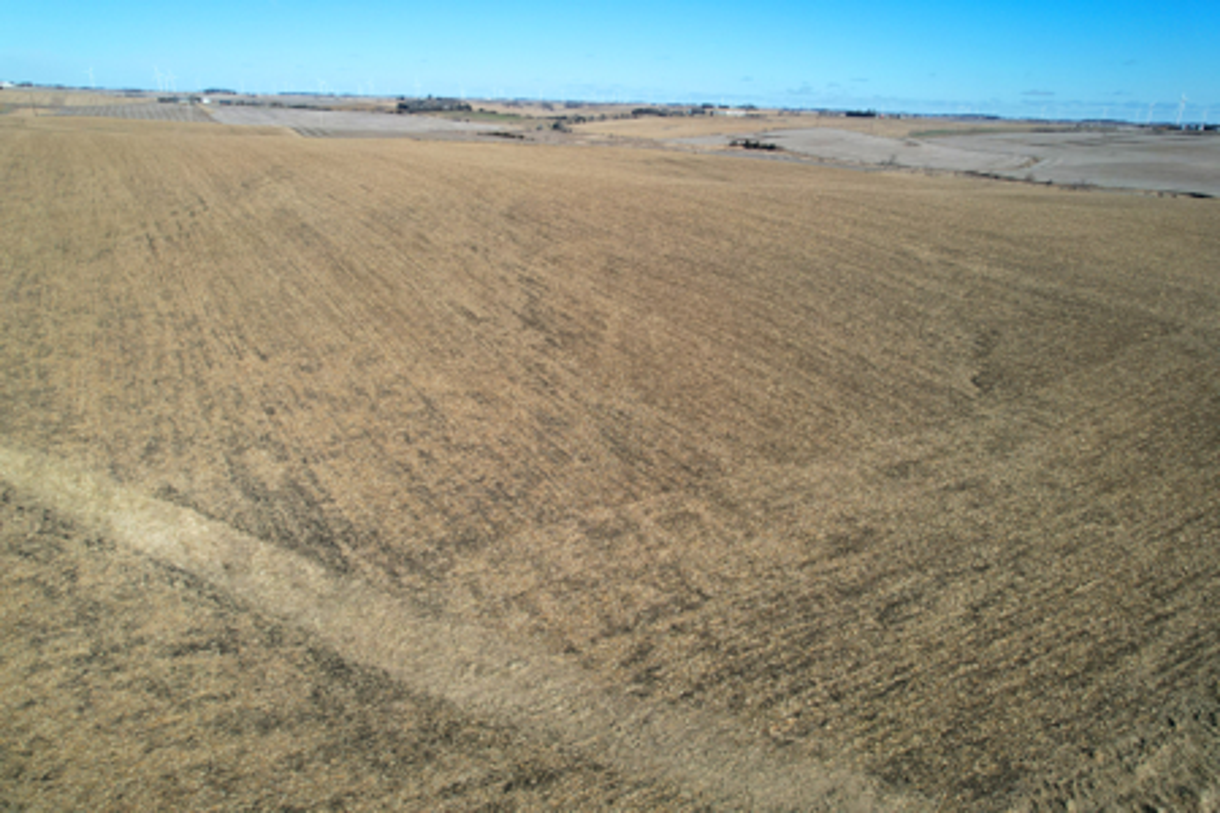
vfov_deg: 57.2
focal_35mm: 22
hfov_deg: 78.6
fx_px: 745
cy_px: 406
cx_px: 610
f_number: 2.8
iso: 100
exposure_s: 1/2000
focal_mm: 8.38
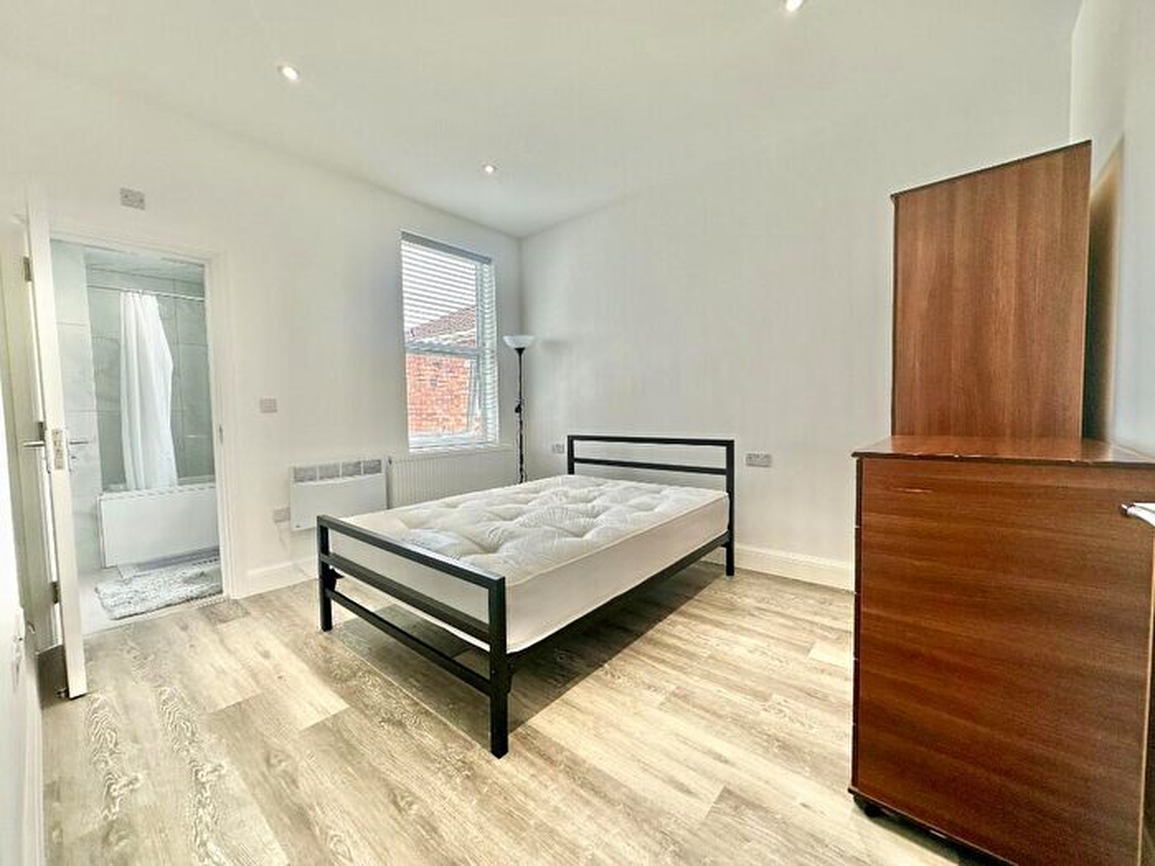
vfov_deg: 85.7
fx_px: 467
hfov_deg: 102.1
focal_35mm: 14
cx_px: 578
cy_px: 433
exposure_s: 1/99
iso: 50
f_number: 2.2
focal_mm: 2.22
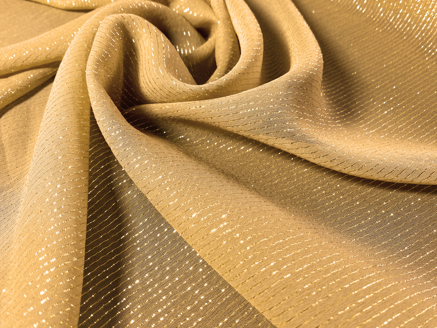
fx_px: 328
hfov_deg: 67.3
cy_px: 164
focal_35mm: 26
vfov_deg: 53.1
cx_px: 218
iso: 40
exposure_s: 1/100
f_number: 1.8
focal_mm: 4.25
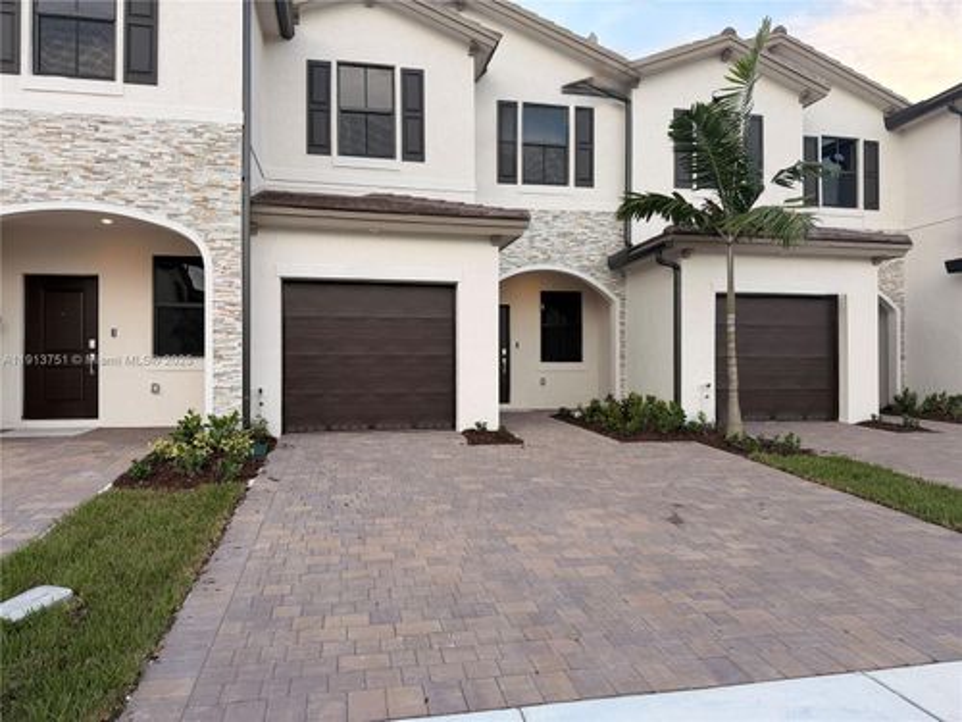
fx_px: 667
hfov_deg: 71.6
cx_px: 481
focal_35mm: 24
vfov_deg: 56.8
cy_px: 361
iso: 100
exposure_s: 1/622
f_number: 1.78
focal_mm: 6.76
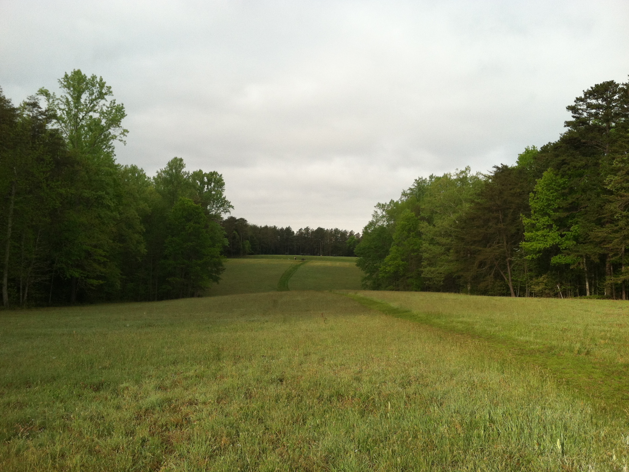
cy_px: 231
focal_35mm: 36
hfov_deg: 51.3
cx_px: 306
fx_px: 654
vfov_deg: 39.7
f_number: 2.8
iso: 80
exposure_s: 1/361
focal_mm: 3.85
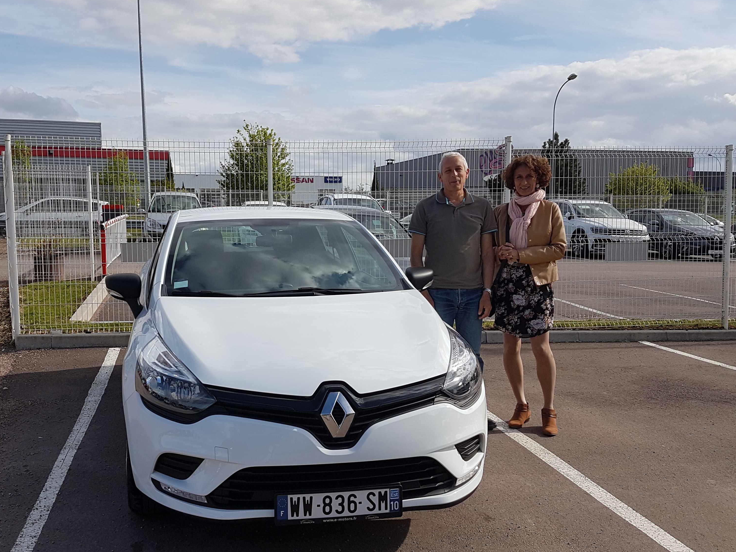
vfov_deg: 40.7
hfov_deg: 52.1
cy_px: 294
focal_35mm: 35
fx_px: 744
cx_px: 277
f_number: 1.7
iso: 40
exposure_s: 1/2368
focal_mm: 4.2
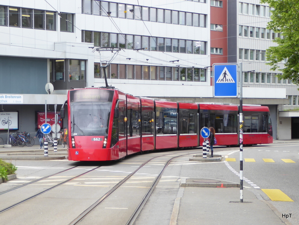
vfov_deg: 21.4
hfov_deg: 28.1
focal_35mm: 69
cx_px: 150
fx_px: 597
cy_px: 112
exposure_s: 1/80
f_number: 4.4
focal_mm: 11.7
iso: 80
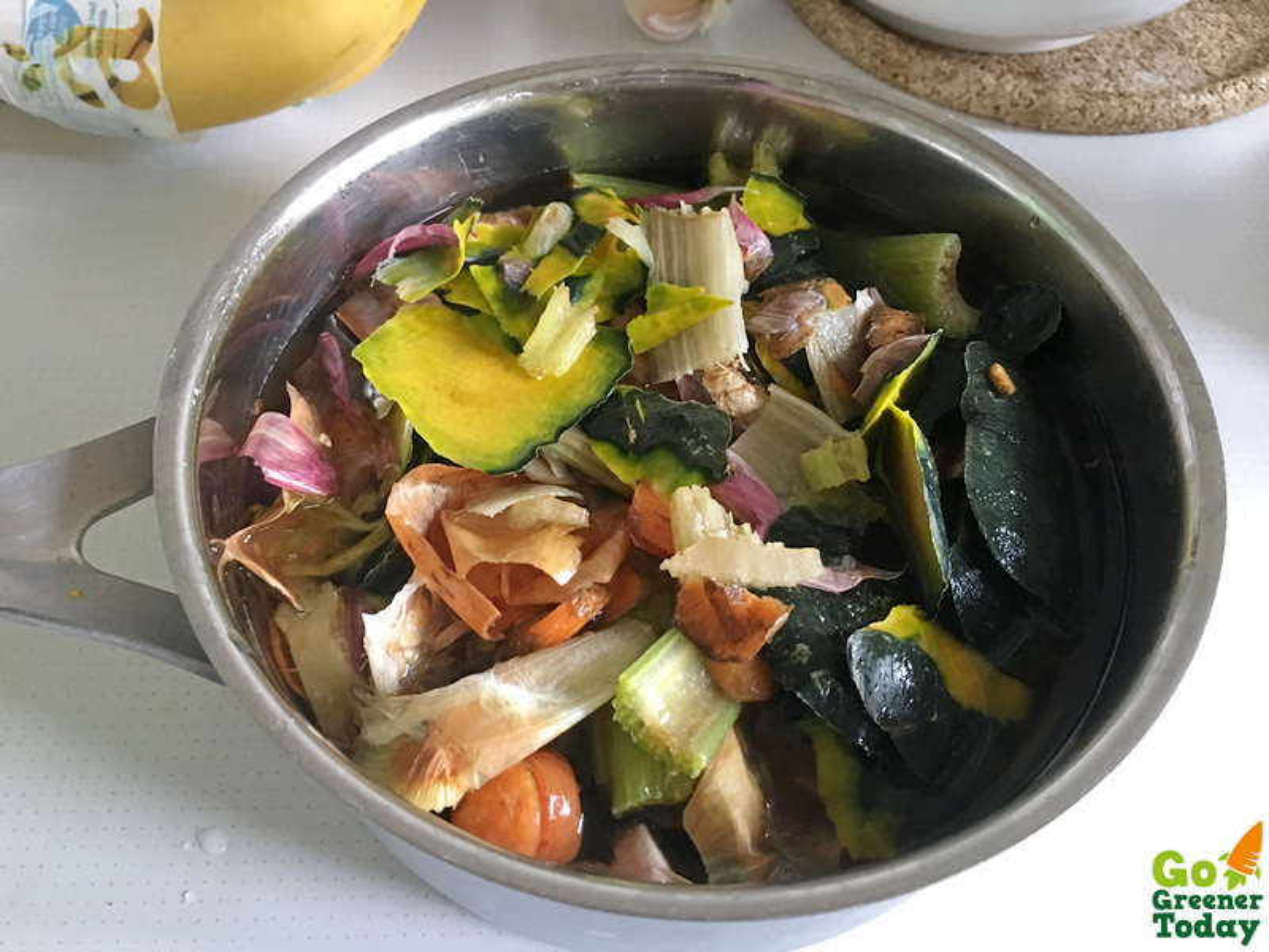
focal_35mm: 29
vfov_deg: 48.2
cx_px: 634
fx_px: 1063
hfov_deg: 61.7
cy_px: 476
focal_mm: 4.15
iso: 100
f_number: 2.2
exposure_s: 1/10
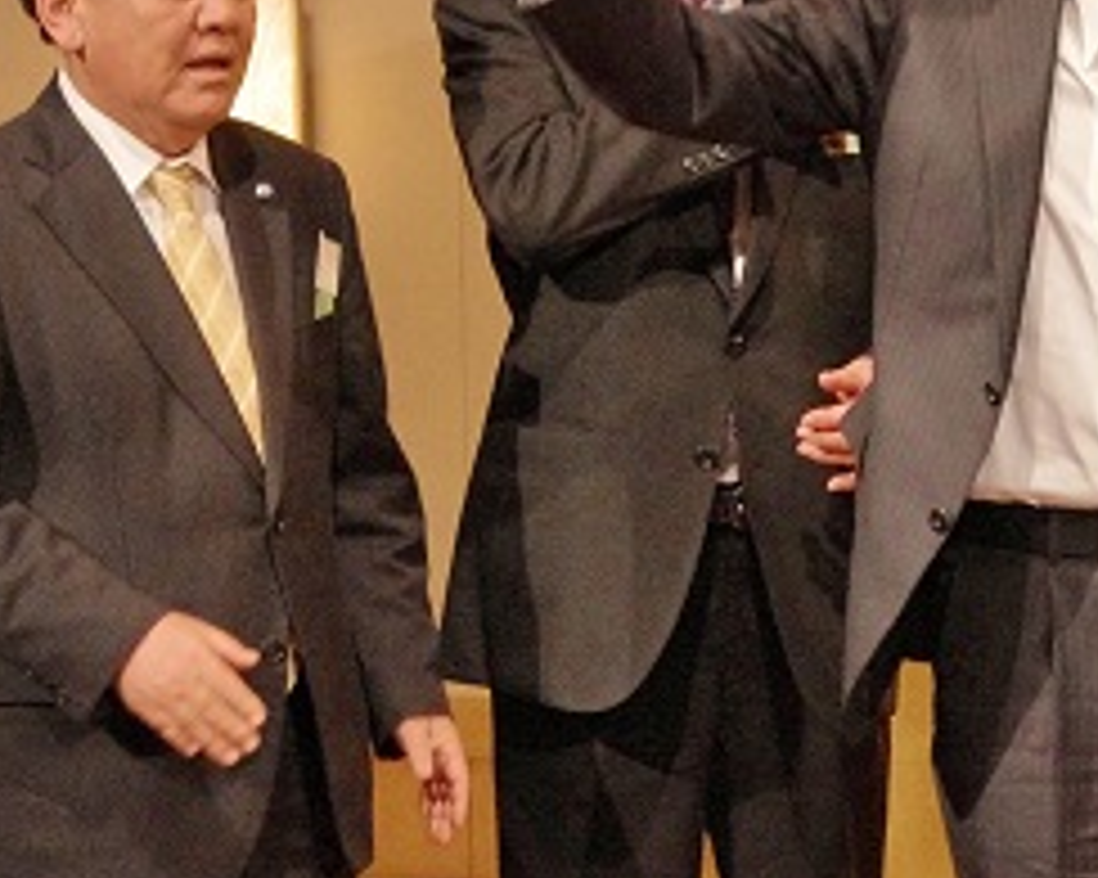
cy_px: 209
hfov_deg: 10.4
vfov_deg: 8.4
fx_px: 5977
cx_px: 1210
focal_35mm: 184
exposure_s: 1/100
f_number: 7.1
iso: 4000
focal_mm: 40
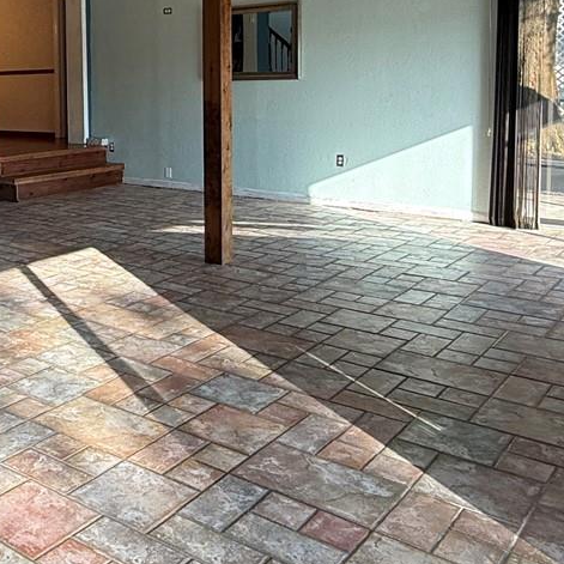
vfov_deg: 38.9
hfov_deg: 36.8
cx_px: 29
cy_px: 139
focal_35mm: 42
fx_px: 774
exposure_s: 1/120
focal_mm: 2.22
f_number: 2.2
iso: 100
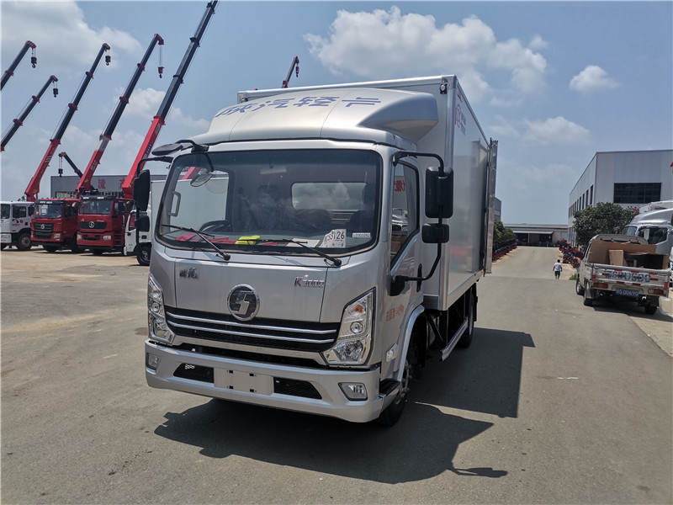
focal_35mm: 26
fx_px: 505
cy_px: 252
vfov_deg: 53.1
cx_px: 336
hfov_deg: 67.3
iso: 50
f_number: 1.8
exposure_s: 1/4651
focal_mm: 4.75
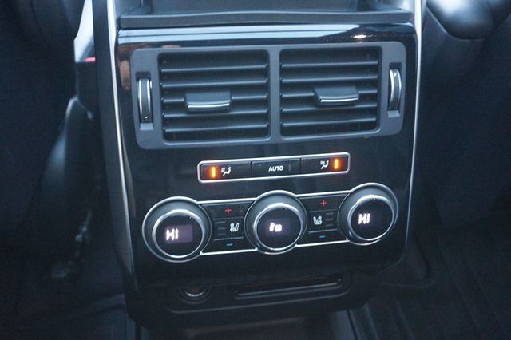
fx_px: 489
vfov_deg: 38.3
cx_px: 256
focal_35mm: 34
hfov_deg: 55.1
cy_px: 170
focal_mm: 23
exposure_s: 1/13
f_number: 4
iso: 3200
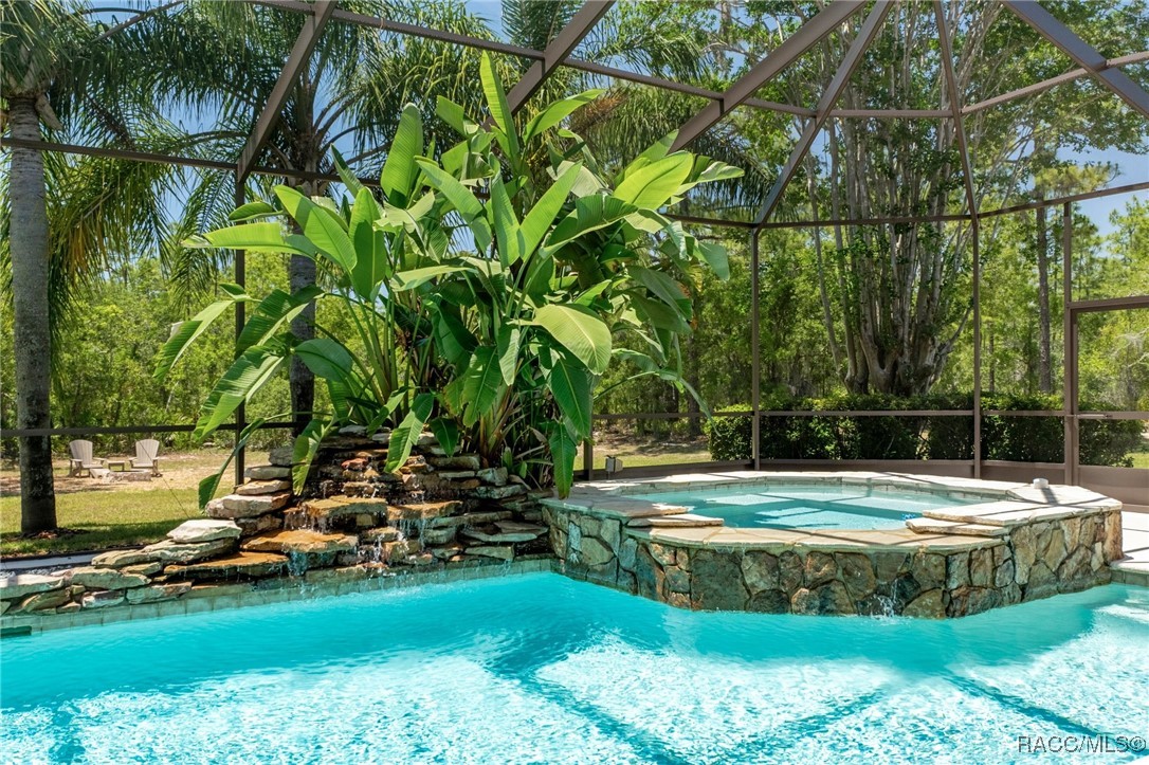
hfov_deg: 62.0
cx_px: 574
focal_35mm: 30
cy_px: 382
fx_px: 957
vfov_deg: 43.6
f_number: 8
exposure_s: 1/1000
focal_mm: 20
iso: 320
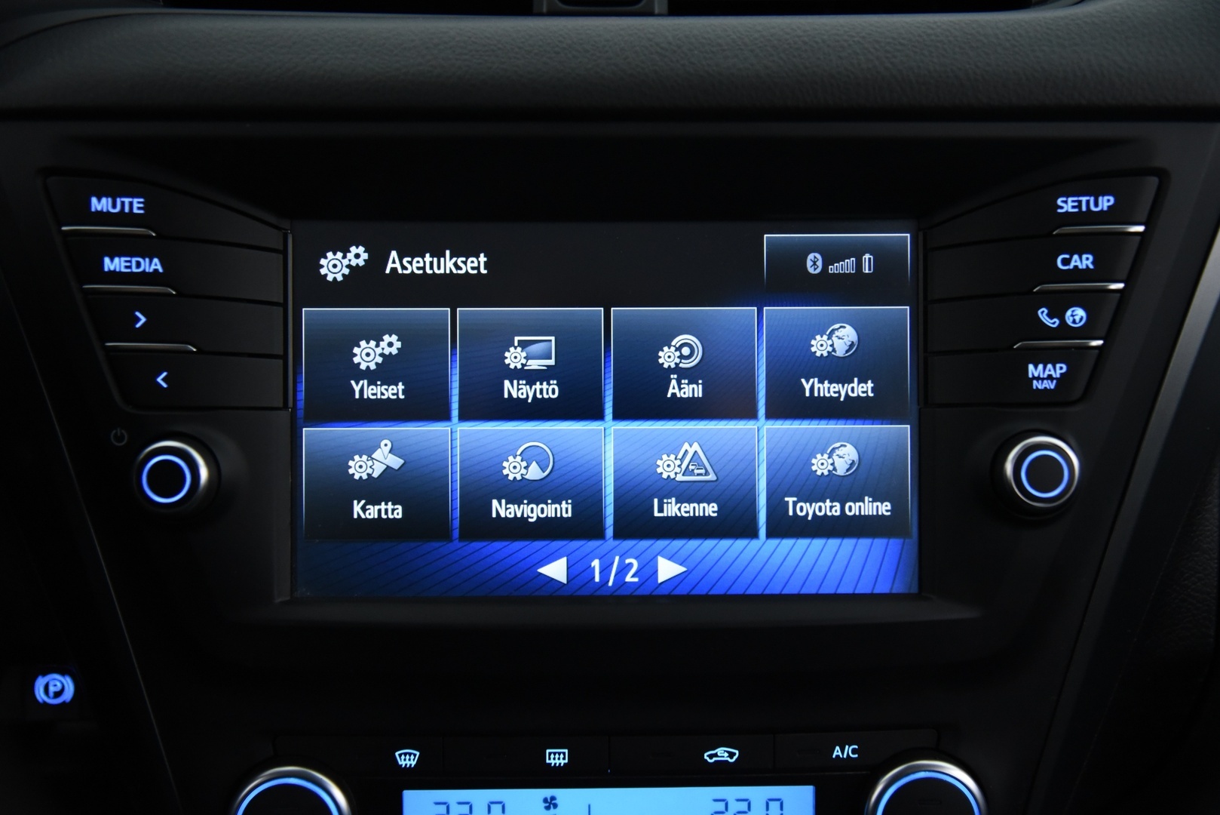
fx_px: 1492
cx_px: 610
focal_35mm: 44
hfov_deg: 44.5
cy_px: 408
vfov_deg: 30.5
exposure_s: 1/50
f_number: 4
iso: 4000
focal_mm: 44
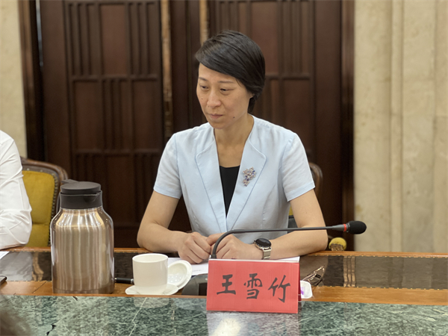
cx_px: 224
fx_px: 997
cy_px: 168
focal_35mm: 77
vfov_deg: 19.1
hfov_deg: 25.3
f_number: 2.8
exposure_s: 1/33
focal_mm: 9
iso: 200
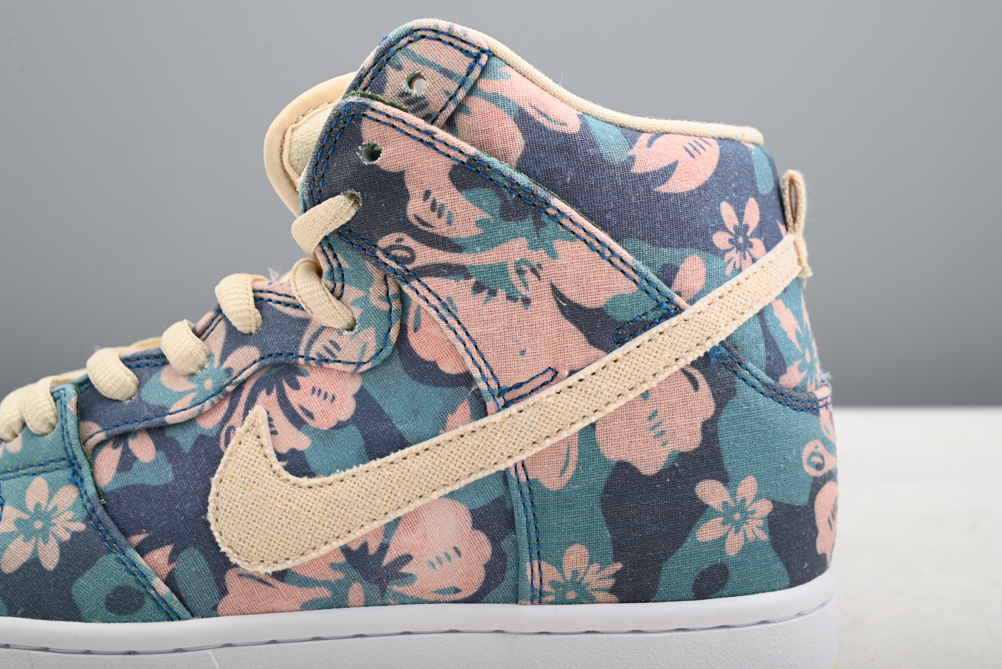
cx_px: 501
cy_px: 334
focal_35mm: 44
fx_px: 1225
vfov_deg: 30.5
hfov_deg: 44.5
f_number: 11
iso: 100
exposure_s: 1/200
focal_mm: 44
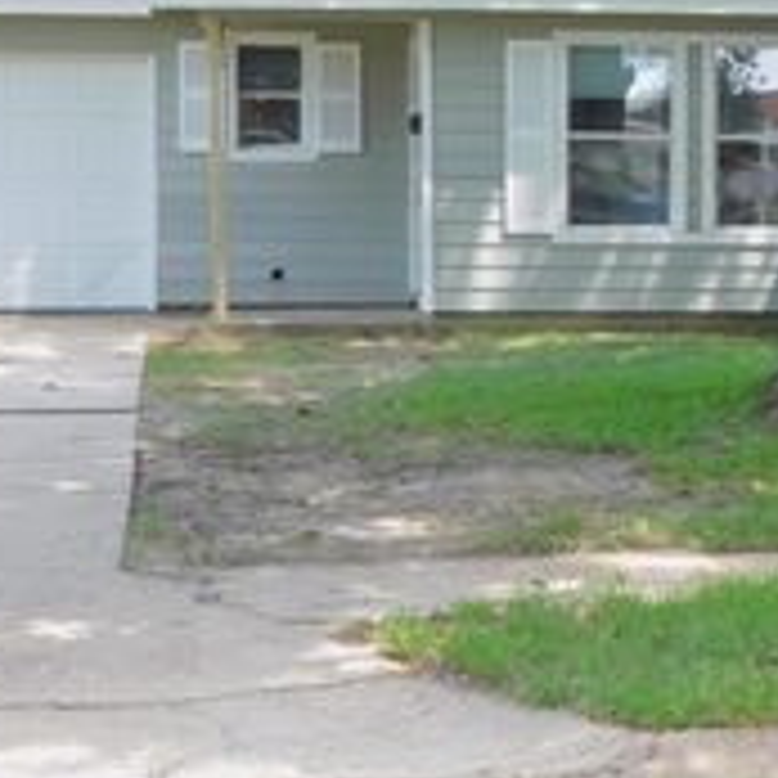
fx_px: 2924
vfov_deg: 15.2
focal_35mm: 115
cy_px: 367
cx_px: 697
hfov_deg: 15.0
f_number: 4
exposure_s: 1/125
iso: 125
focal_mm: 8.1
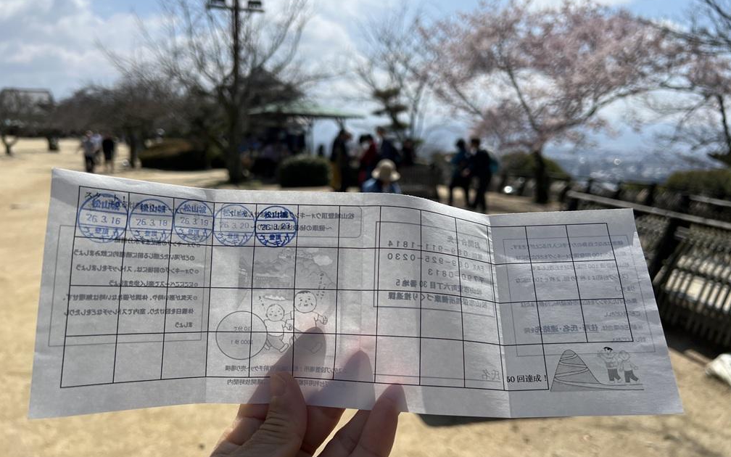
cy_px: 224
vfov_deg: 44.5
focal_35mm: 28
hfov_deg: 66.5
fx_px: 558
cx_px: 369
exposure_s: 1/7463
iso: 50
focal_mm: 5.7
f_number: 1.5
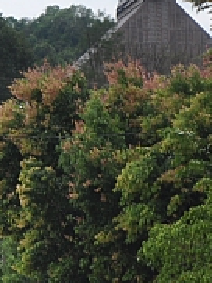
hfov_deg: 3.3
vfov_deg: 4.4
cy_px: 395
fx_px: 3638
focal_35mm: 446
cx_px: -228
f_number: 6.3
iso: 200
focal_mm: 70
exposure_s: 1/160
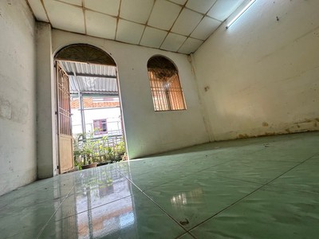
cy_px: 120
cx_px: 160
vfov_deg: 85.7
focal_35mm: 14
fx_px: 129
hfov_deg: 102.1
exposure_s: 1/99
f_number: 2.2
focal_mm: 2.22
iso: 50
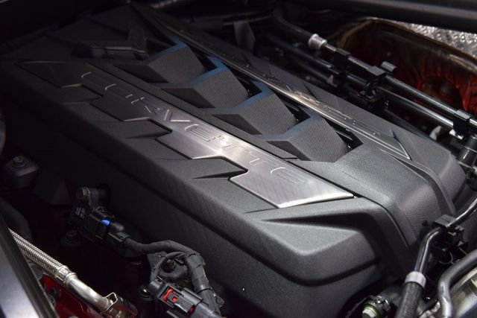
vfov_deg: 17.5
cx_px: 238
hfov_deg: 26.0
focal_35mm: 78
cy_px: 159
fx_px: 1034
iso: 1100
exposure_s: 1/15
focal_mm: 52
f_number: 6.3
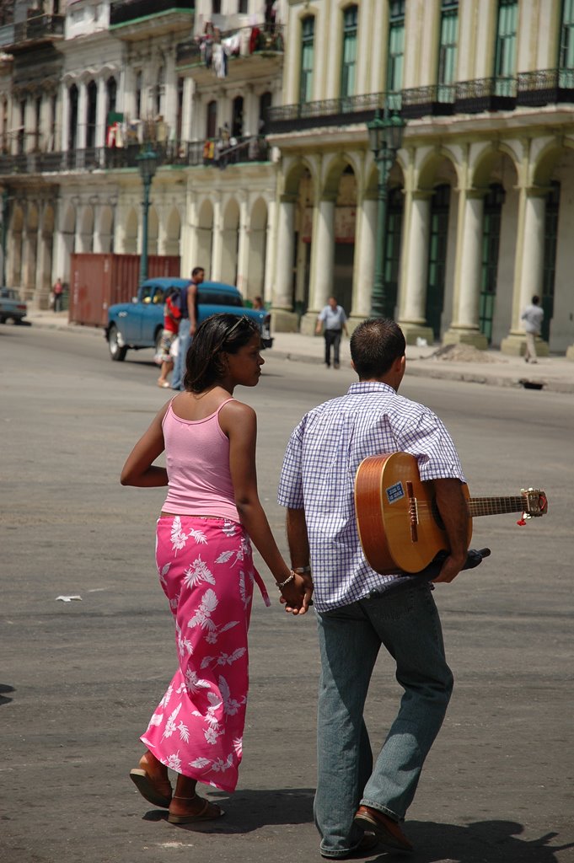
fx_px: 2515
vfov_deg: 19.5
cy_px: 432
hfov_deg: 13.0
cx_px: 287
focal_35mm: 105
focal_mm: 70
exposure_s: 1/1600
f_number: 4.5
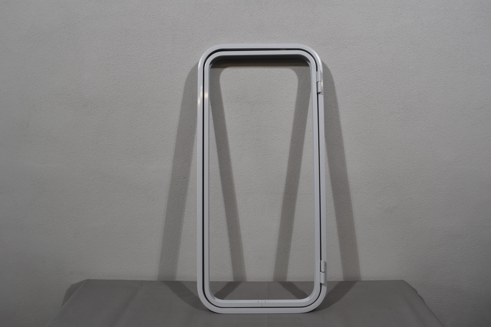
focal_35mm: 27
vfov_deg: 47.9
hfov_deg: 67.4
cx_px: 246
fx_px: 368
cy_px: 164
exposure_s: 1/60
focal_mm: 18
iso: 250
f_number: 8
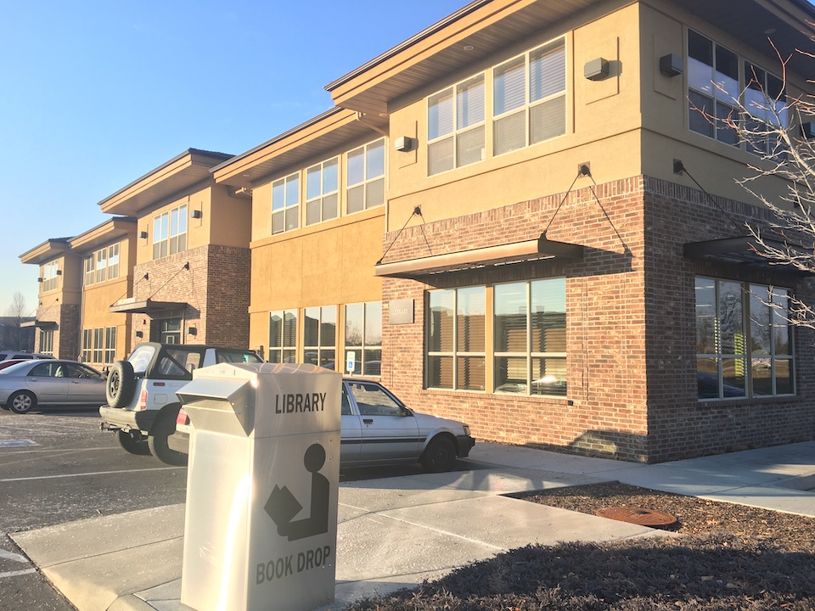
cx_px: 408
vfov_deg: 48.2
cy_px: 306
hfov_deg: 61.7
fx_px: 683
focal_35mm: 29
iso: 25
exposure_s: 1/519
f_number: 2.2
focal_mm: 4.15
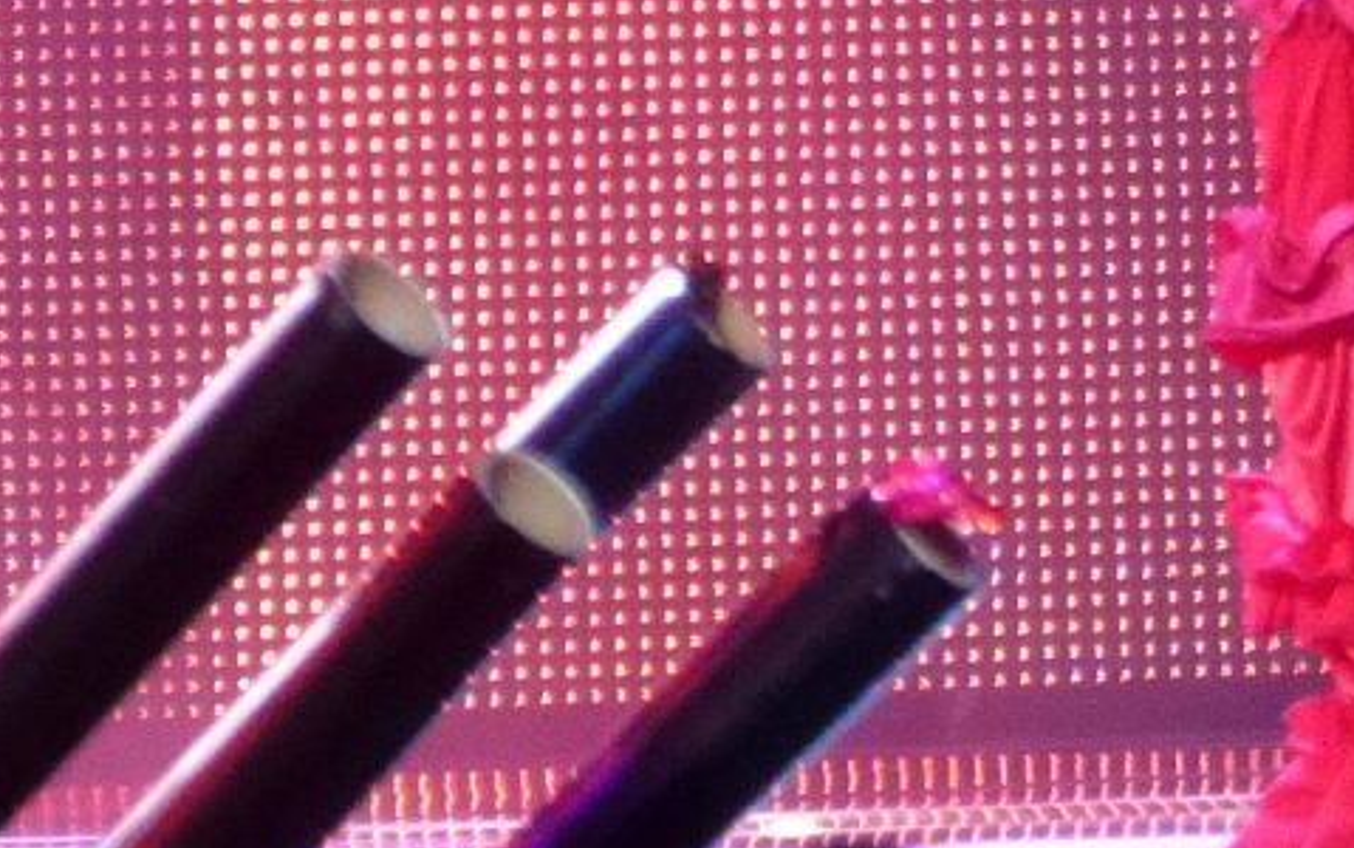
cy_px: -1162
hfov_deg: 1.6
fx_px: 47482
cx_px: 1843
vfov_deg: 1.0
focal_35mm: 1286
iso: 800
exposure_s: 1/25
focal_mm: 51.1
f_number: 4
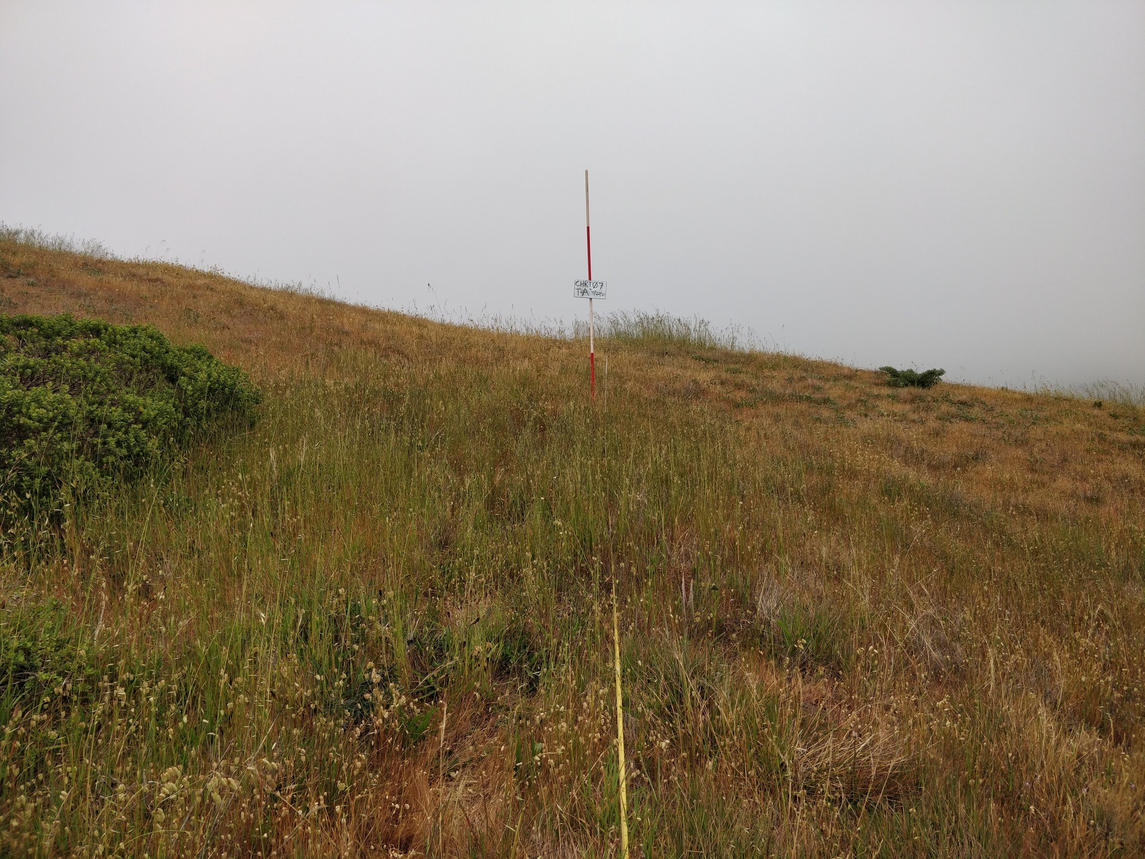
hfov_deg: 71.6
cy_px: 430
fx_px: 794
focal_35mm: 24
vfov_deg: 56.8
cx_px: 572
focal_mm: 4.1
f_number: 1.7
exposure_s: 1/504
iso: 100
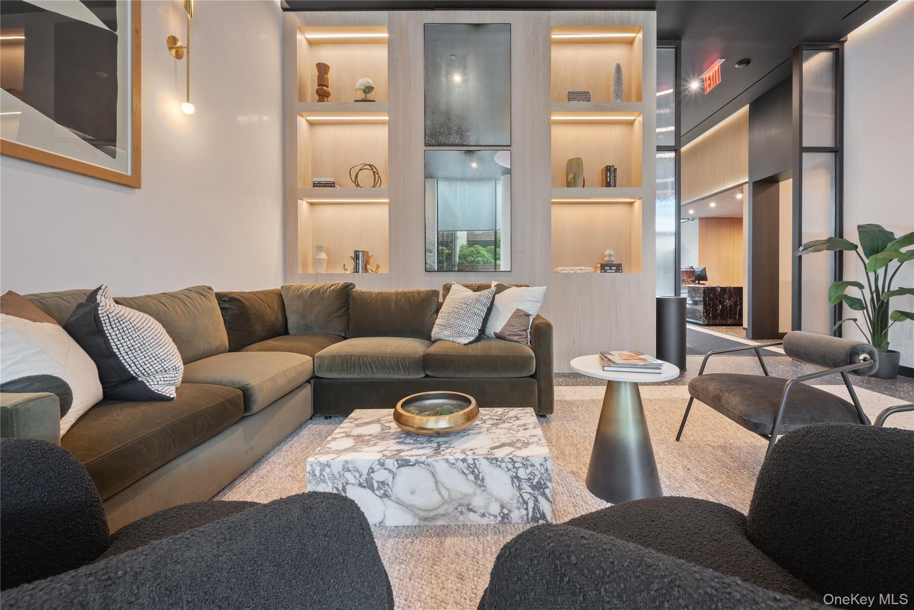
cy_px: 305
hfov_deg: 100.4
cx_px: 457
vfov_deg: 77.3
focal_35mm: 15
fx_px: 381
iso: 160
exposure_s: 2
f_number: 9
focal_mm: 15
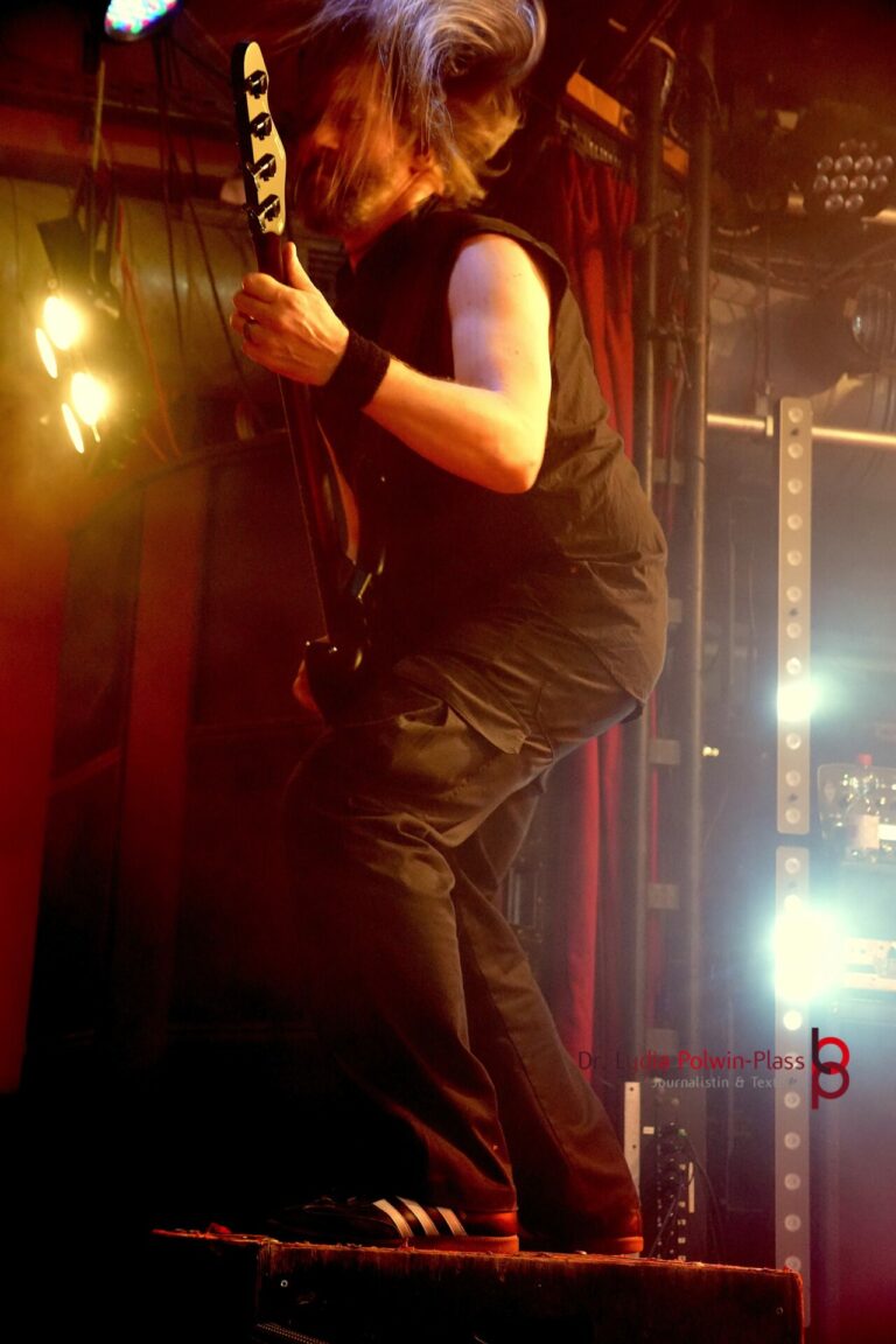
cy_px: 672
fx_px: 2296
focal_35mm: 62
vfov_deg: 32.6
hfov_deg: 22.1
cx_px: 448
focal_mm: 41
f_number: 4.5
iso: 4000
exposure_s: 1/80
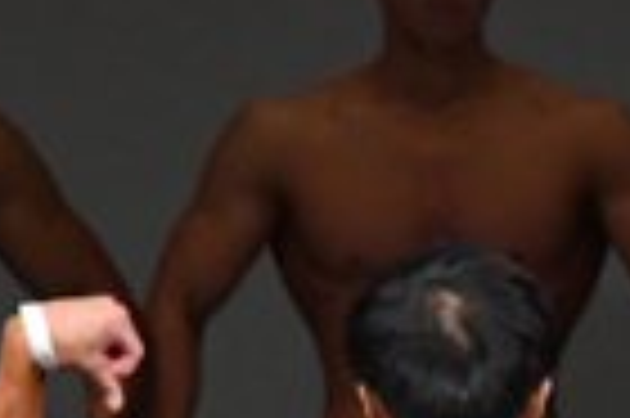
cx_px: 1528
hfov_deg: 1.3
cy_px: 971
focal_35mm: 1579
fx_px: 27600
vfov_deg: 0.9
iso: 4000
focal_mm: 190
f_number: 5.6
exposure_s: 1/400
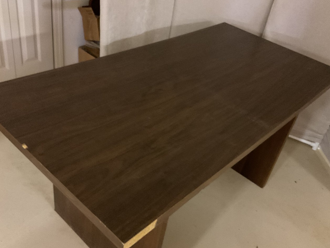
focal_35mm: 35
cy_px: 132
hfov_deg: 52.6
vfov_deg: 40.7
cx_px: 165
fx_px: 334
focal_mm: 3
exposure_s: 1/20
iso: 640
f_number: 1.8
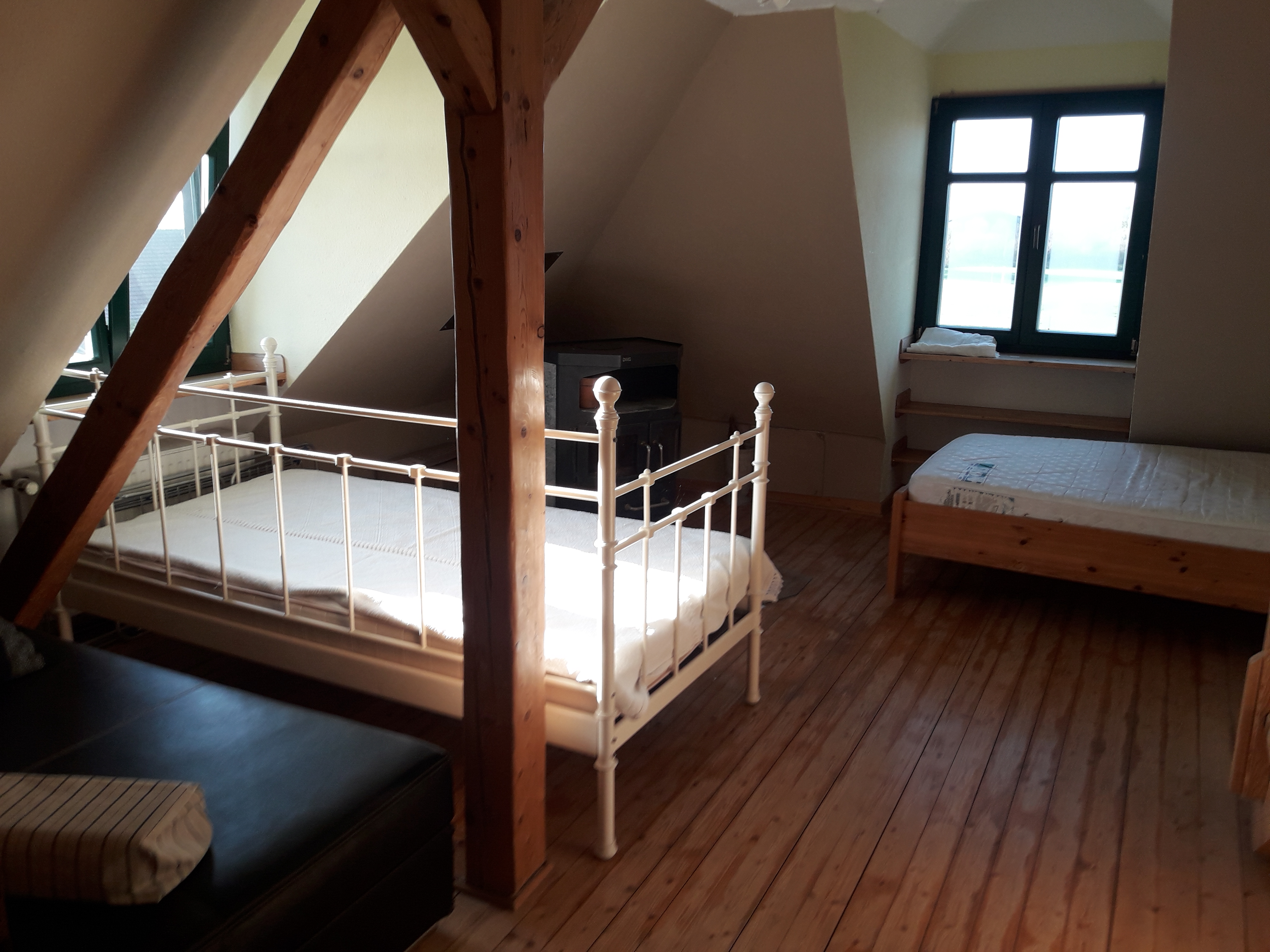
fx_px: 1027
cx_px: 635
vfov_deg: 49.7
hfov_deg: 63.4
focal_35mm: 28
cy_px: 476
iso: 40
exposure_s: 1/100
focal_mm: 3.7
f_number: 1.9
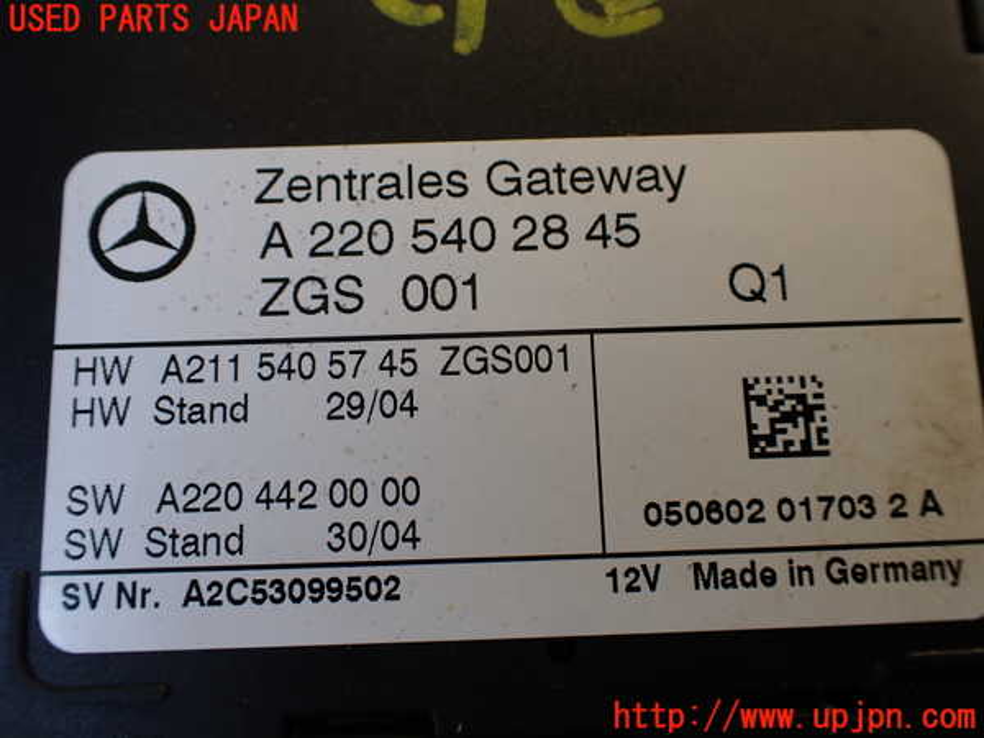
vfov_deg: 46.8
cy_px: 369
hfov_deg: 60.0
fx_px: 853
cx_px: 492
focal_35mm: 30
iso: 100
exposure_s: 1/160
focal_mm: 5.4
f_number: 3.2
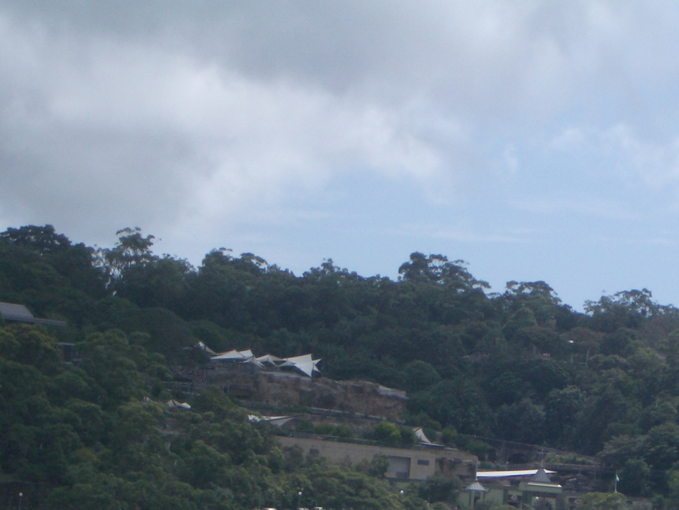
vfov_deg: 8.9
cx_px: 526
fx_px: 3256
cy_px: 395
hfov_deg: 11.9
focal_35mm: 166
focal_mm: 14.6
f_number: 7
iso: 50
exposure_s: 1/400
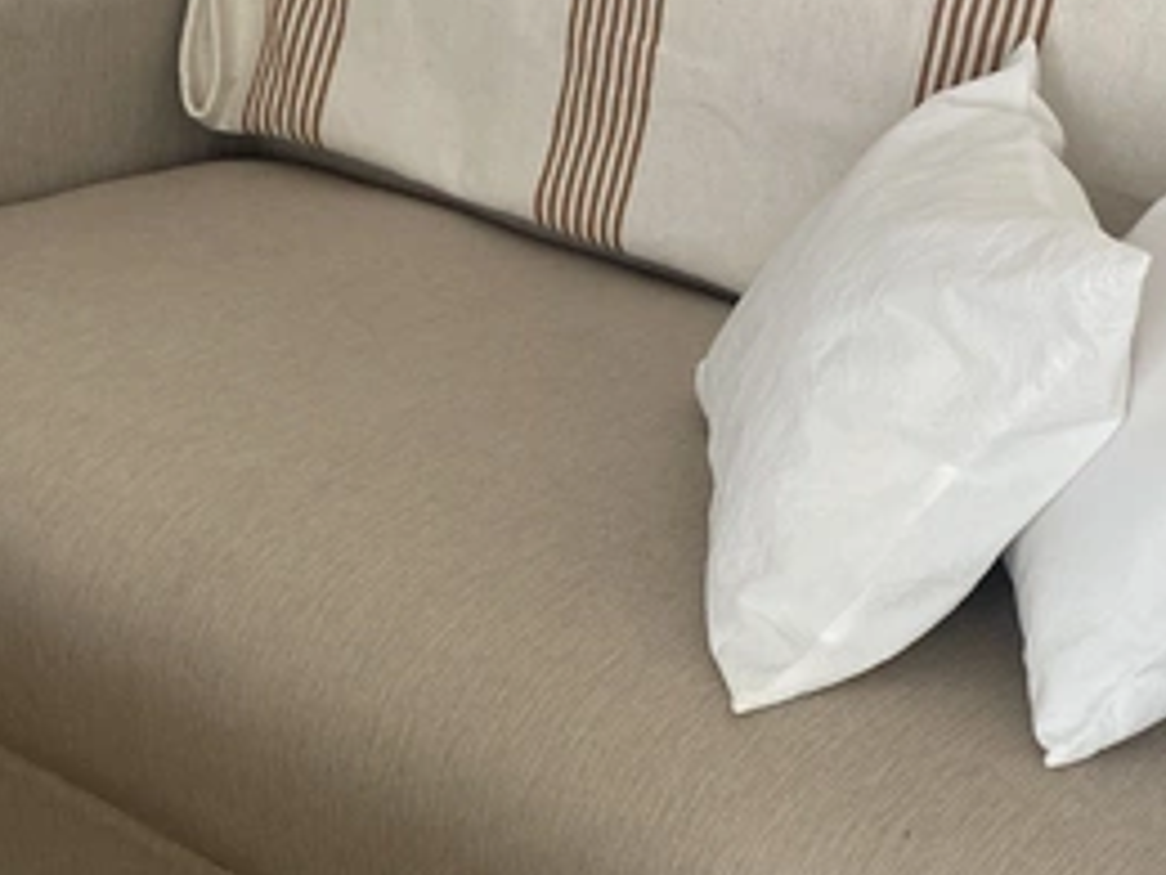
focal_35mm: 44
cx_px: 686
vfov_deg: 32.8
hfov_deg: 42.8
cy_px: 346
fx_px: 1482
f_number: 1.8
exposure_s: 1/121
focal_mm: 4.25
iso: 125
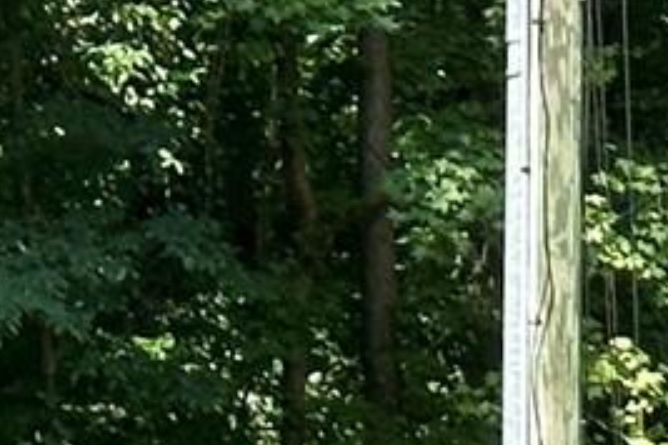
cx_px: 1346
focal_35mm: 383
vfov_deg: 3.6
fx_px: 7106
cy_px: 460
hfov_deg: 5.3
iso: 64
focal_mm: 6.86
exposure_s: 1/1171
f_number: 1.78
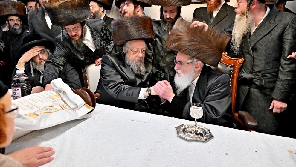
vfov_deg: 44.2
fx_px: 204
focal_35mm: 26
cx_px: 147
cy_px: 66
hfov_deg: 71.9
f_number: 4
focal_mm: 24
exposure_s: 1/200
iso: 1600
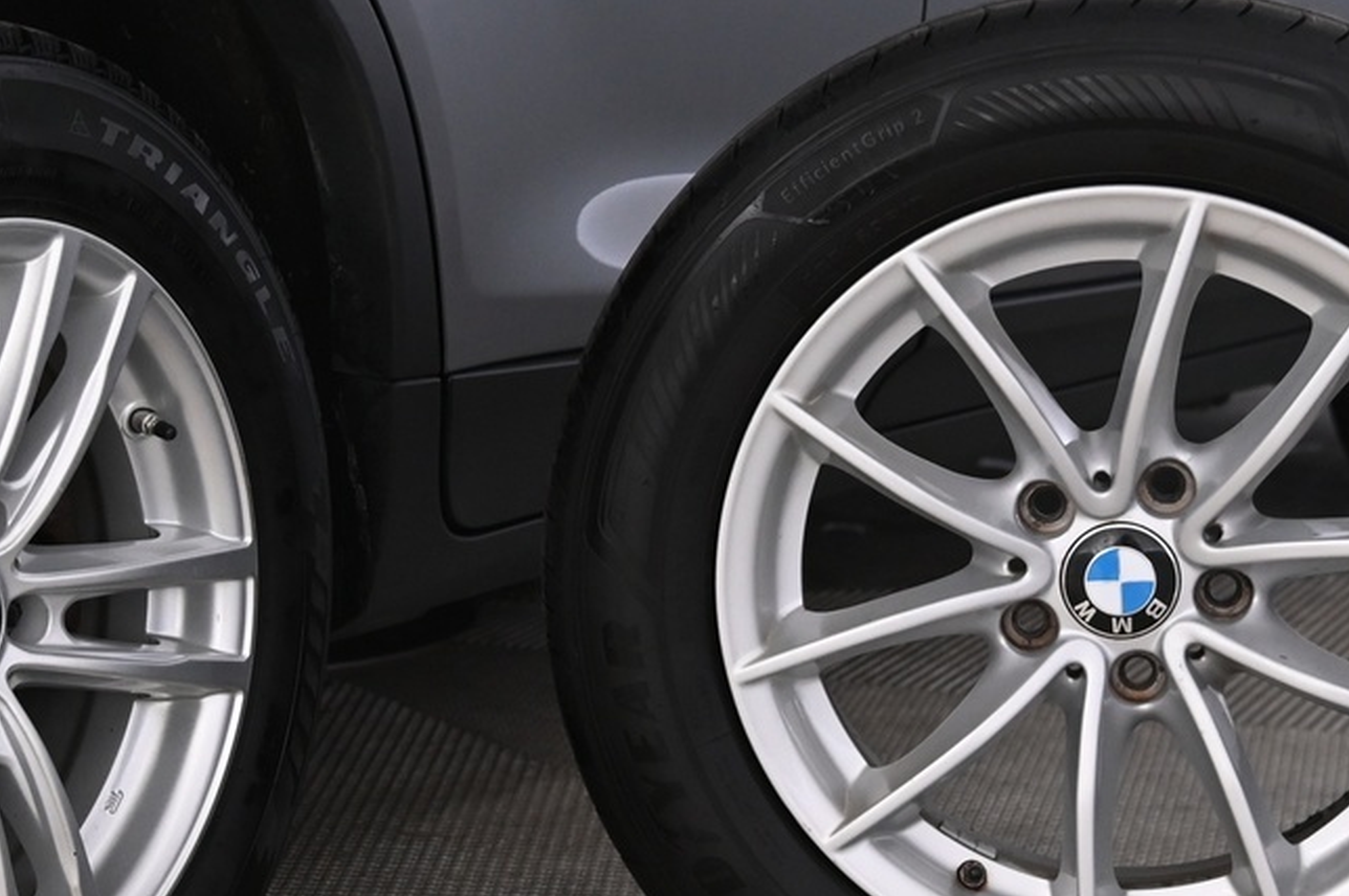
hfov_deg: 18.4
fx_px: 4155
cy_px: 477
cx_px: 455
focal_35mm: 111
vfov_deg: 12.3
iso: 2000
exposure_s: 1/100
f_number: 4
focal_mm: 44
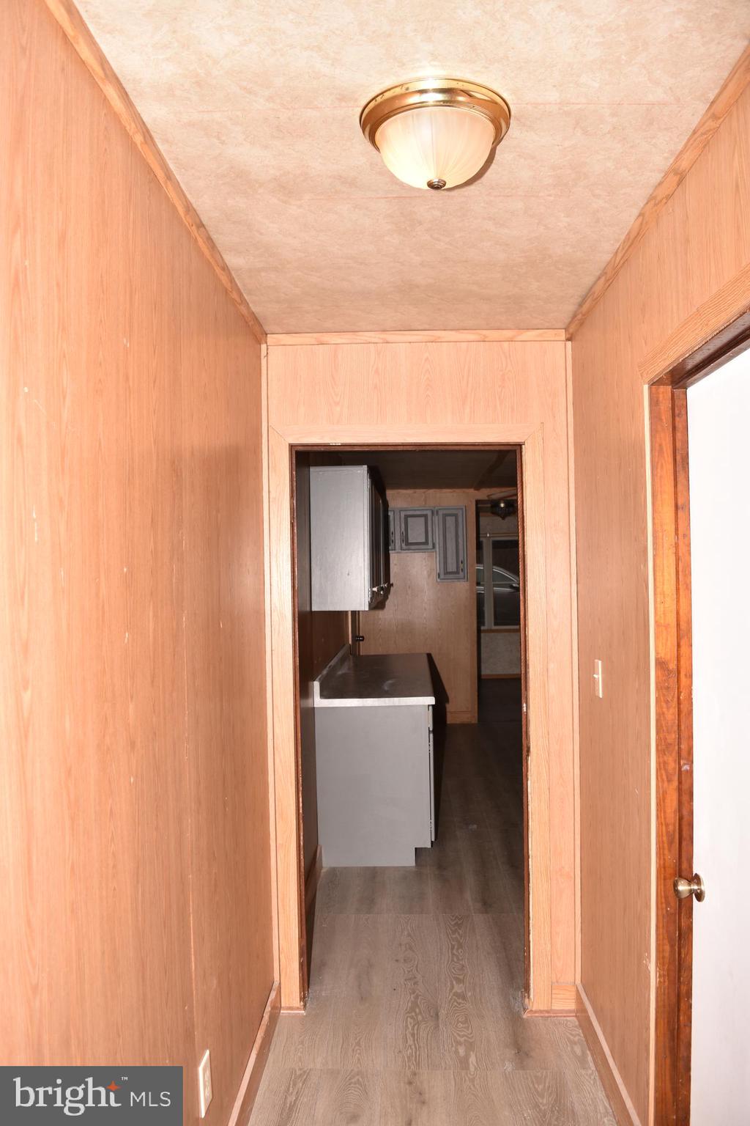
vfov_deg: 67.4
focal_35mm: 27
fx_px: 844
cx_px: 375
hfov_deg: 47.9
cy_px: 563
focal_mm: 18
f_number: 4.5
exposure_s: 1/250
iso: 100
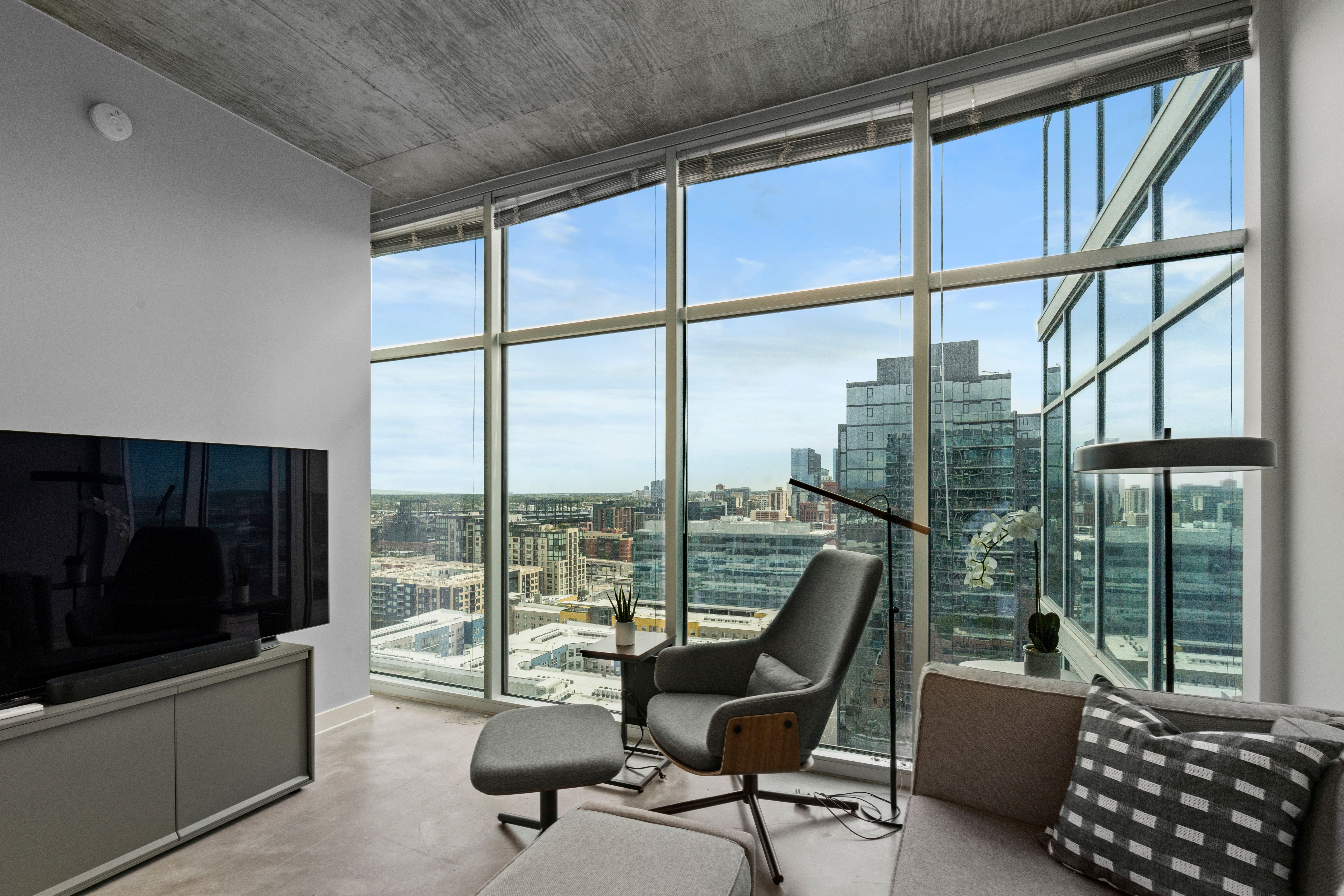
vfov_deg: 73.7
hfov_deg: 96.7
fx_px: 597
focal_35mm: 16
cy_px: 448
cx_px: 672
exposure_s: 1/50
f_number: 13
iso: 640
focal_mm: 16
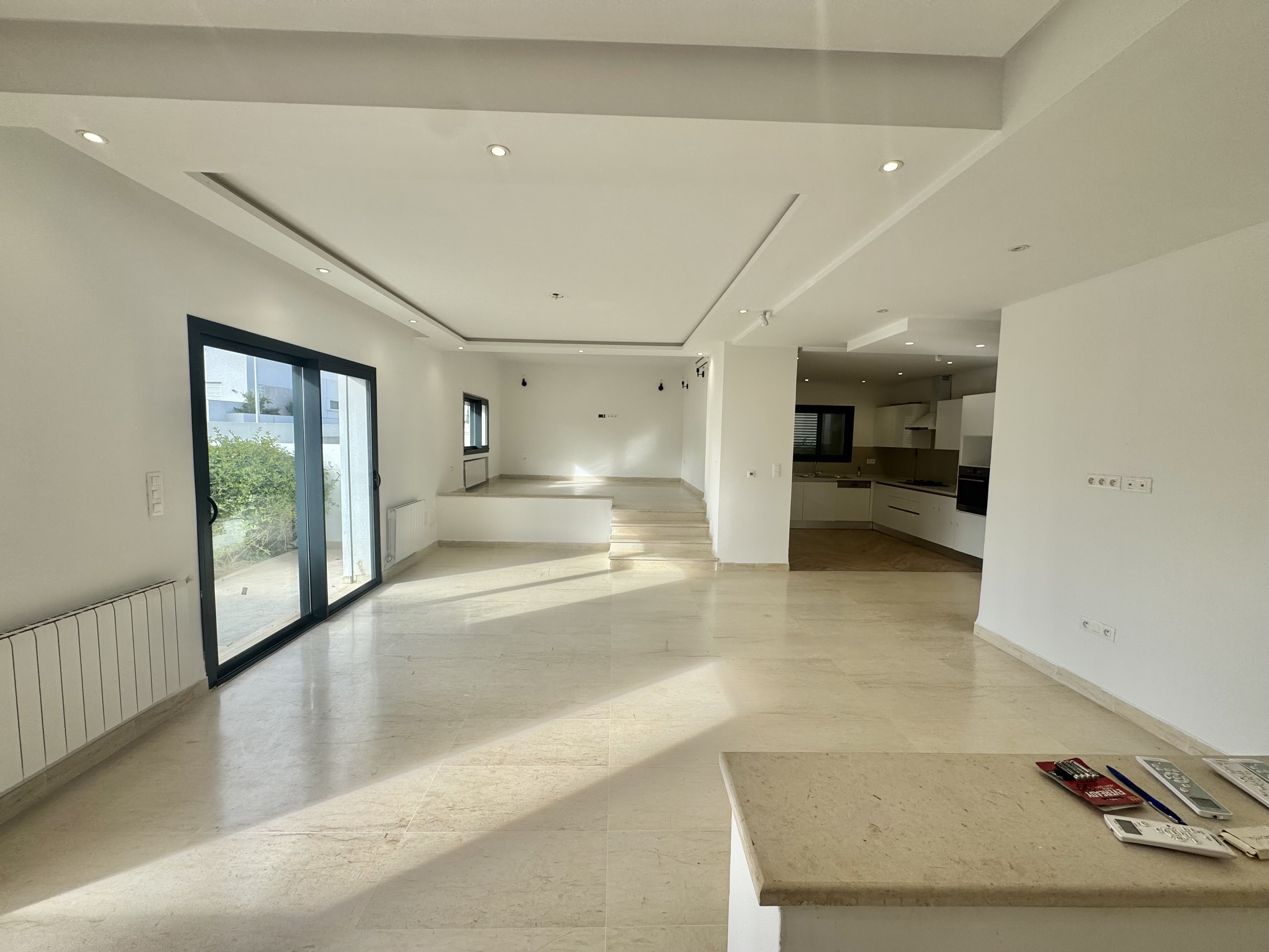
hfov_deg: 102.1
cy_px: 476
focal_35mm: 14
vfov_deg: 85.7
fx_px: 513
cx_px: 634
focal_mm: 2.22
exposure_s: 1/381
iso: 40
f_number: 2.2
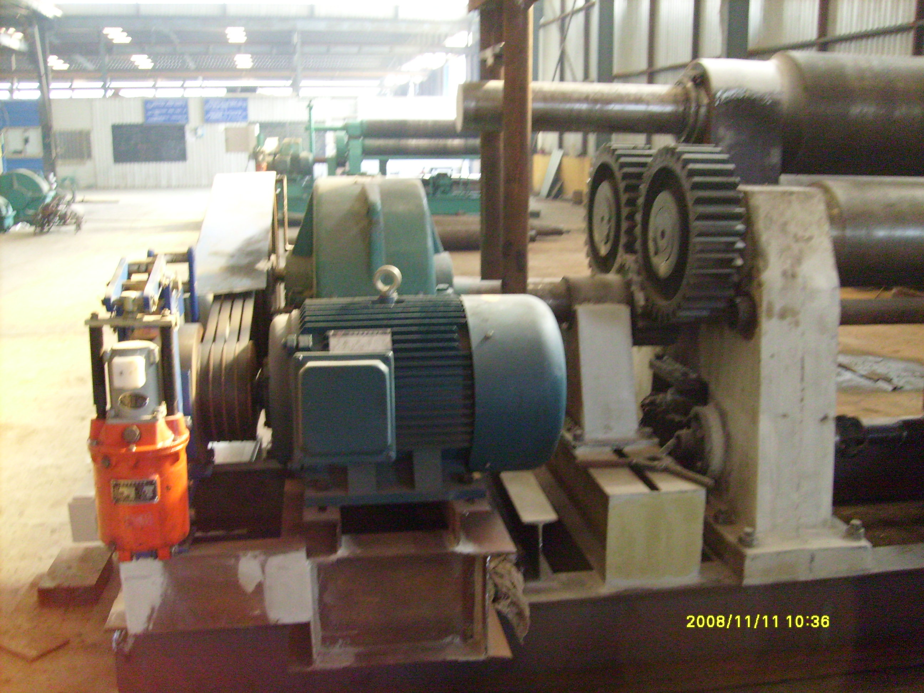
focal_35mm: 35
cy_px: 346
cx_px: 462
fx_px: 934
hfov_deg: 52.6
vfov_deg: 40.7
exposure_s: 1/45
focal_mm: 5.8
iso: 200
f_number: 2.8
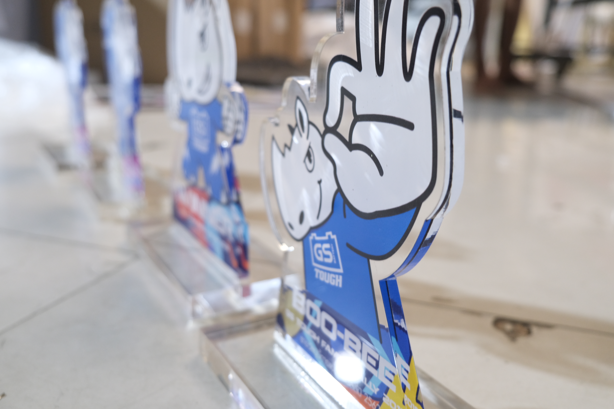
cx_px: 307
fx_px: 563
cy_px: 204
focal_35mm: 33
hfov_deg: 57.2
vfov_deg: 40.0
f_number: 3.2
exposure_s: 1/40
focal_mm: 22.3
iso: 1250
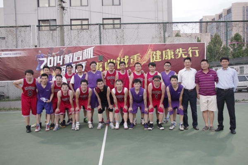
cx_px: 124
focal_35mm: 30
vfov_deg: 43.5
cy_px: 82
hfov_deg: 62.0
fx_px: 206
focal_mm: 20
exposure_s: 1/50
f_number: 5
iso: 1600
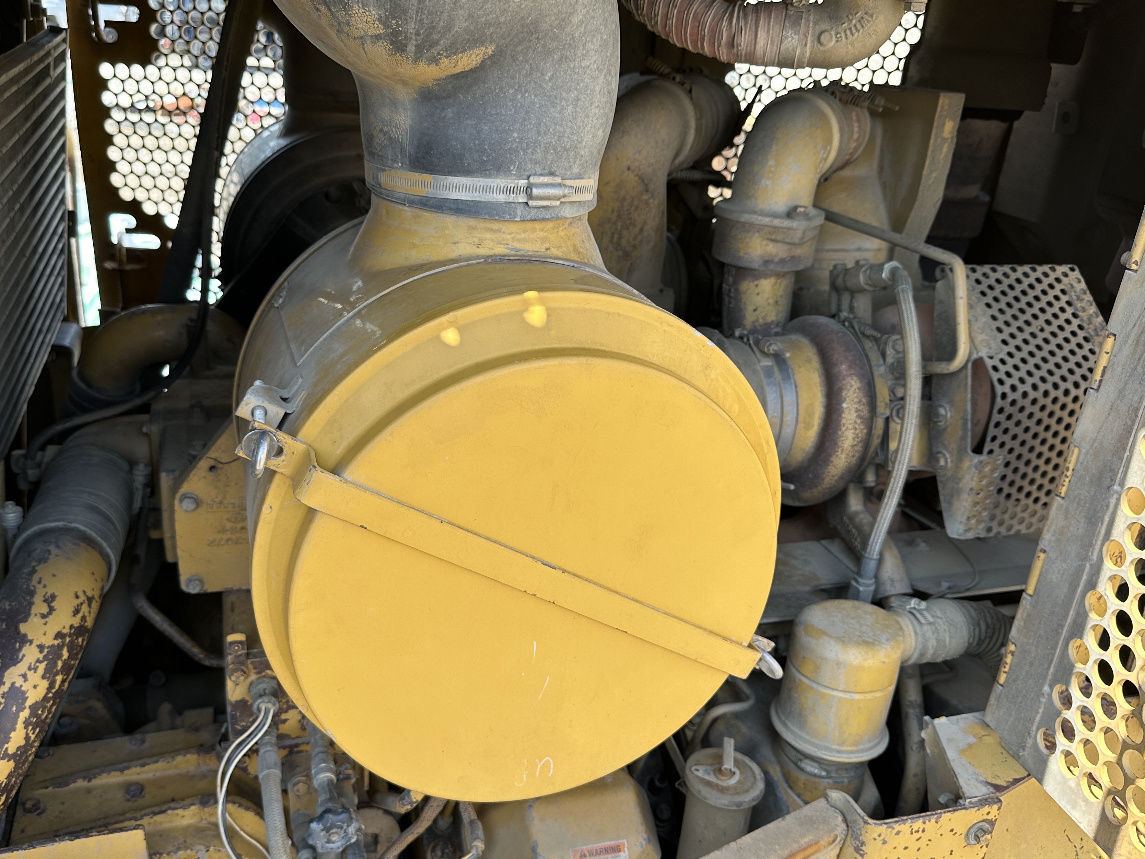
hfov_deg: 61.5
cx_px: 511
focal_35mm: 29
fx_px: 959
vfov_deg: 48.2
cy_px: 449
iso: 80
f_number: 1.78
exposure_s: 1/650
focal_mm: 6.86
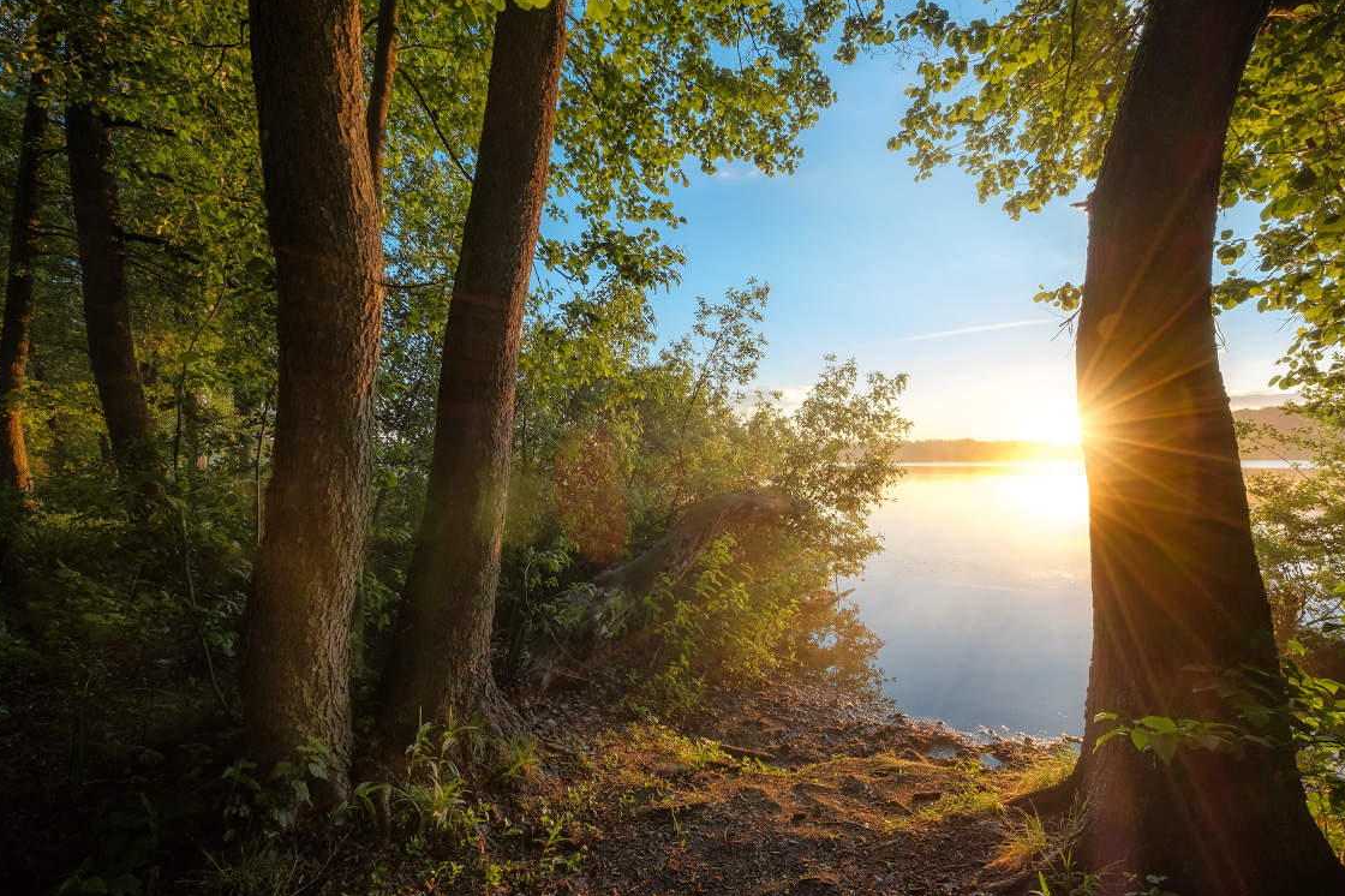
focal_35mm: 15
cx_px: 717
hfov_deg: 100.3
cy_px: 459
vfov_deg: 77.3
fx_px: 560
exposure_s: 1/25
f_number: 11
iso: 400
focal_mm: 8
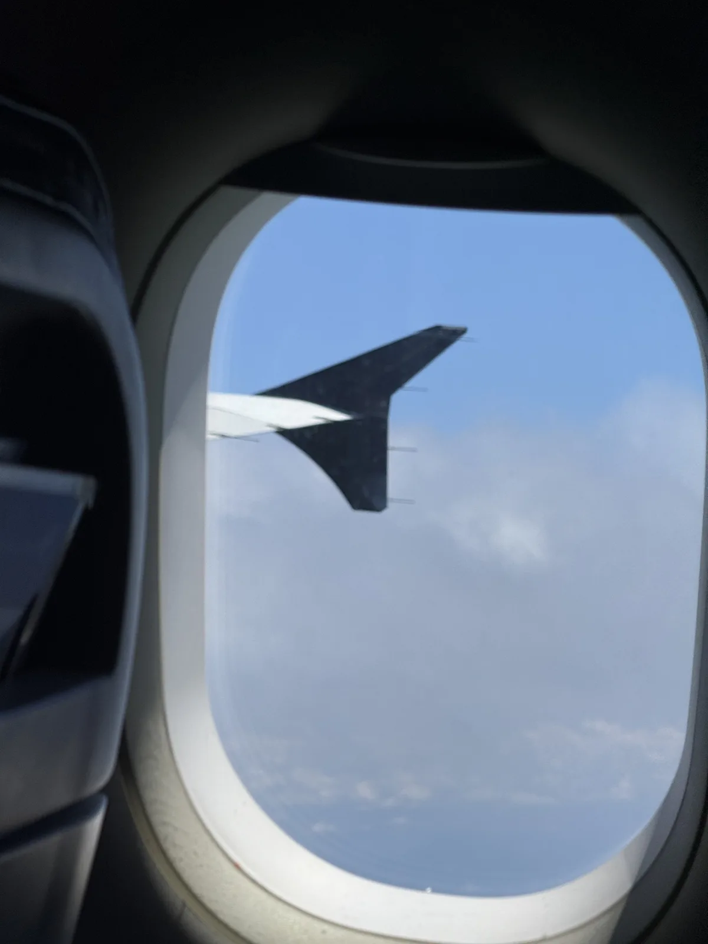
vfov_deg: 16.4
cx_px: 354
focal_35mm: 120
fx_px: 3272
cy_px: 472
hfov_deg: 12.3
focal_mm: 15.66
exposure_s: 1/3058
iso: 50
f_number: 2.8
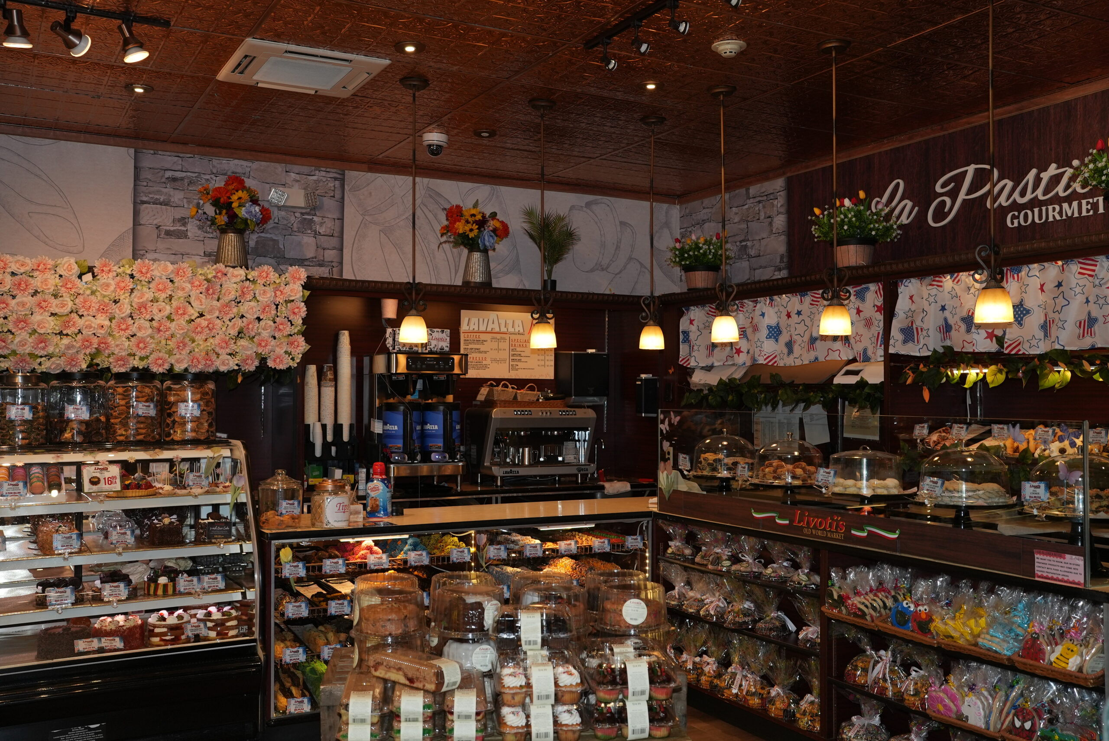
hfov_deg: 54.4
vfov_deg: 37.9
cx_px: 554
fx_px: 1079
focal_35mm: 35
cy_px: 370
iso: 500
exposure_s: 1/160
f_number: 5
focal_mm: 35
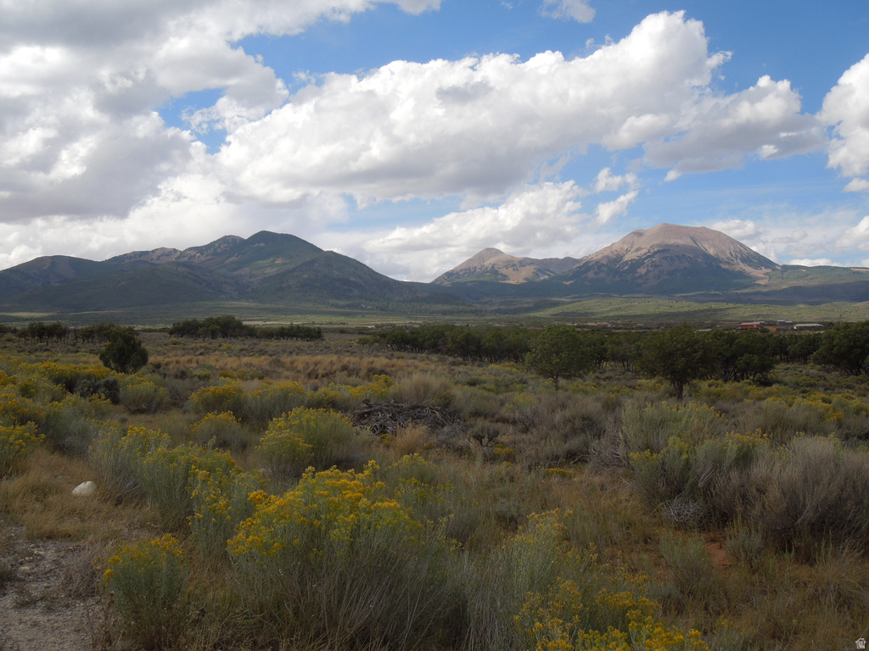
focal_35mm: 39
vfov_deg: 36.8
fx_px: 979
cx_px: 434
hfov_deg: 47.9
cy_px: 326
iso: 100
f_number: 3.8
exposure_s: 1/1000
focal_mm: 7
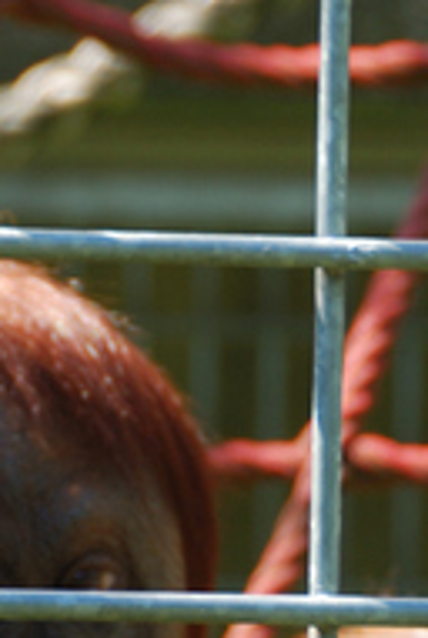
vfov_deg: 3.6
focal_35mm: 577
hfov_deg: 2.4
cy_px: 595
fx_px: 10249
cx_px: 60
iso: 100
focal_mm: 105
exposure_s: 1/100
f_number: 5.6
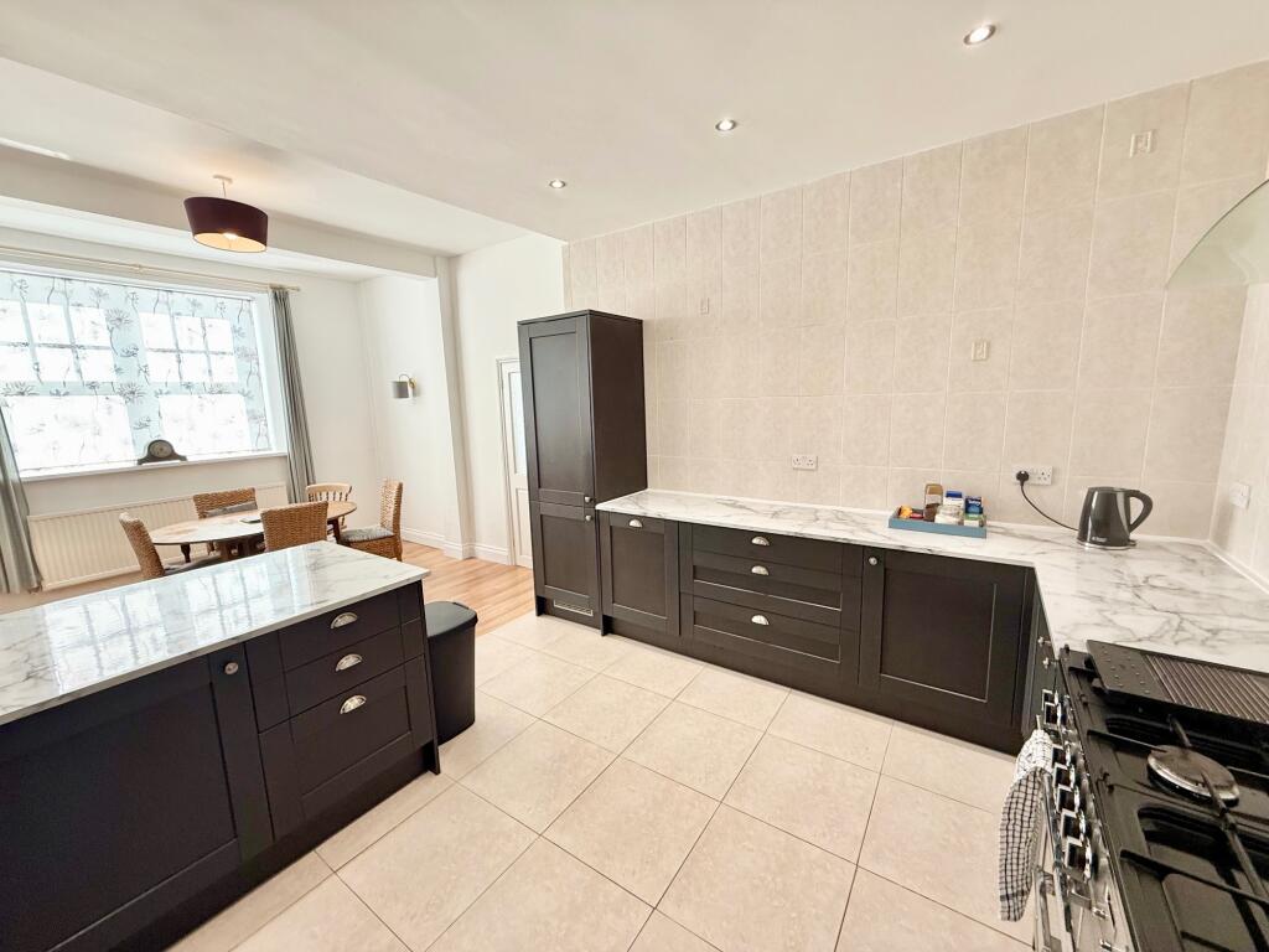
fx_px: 513
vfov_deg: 85.7
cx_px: 634
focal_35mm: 14
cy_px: 476
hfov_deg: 102.1
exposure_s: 1/99
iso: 100
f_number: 2.2
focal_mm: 2.22
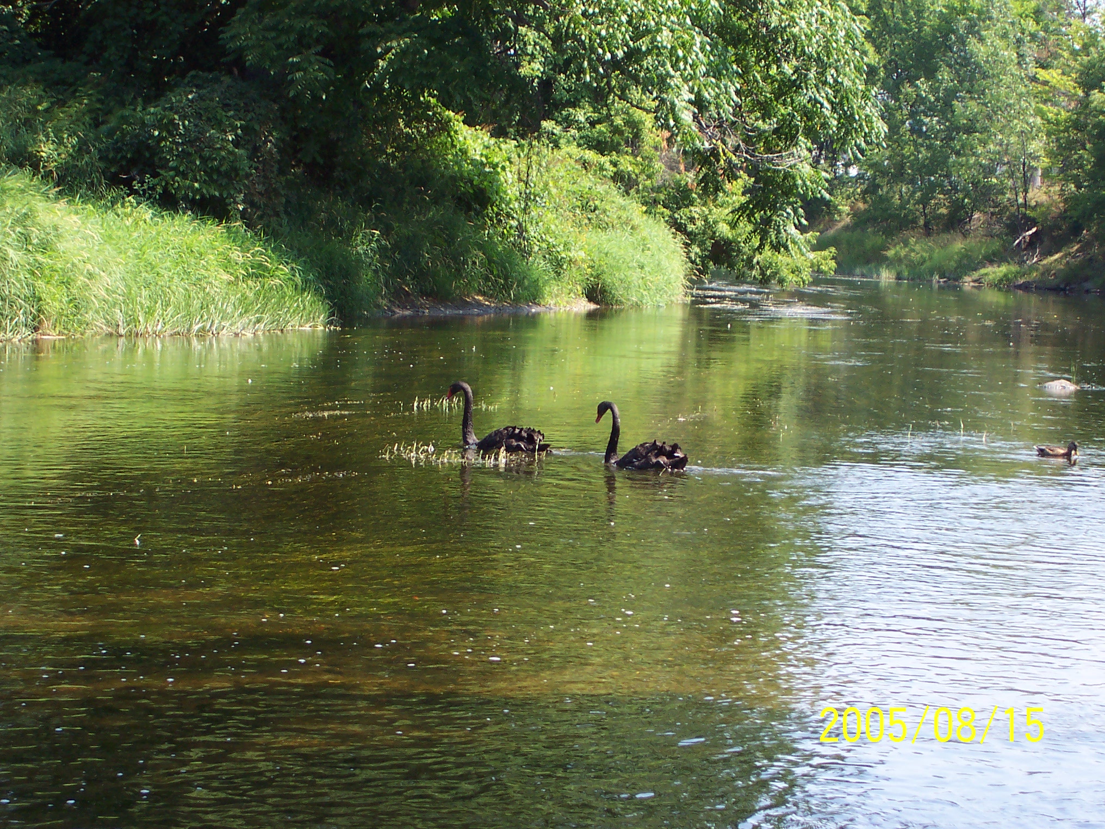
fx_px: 3543
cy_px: 414
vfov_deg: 13.3
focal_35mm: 111
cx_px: 552
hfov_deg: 17.7
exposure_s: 1/180
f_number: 4.8
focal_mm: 16.8
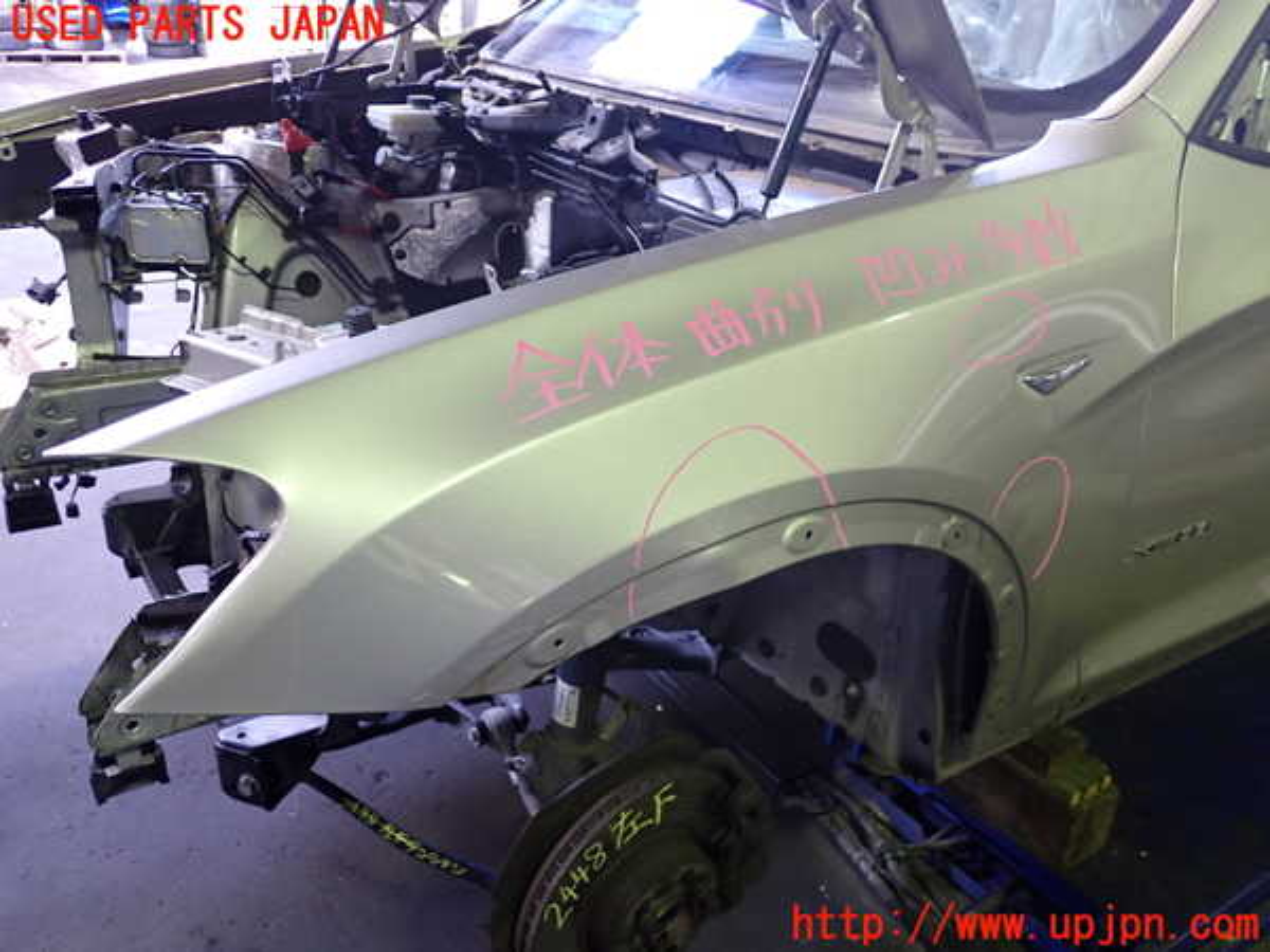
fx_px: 1101
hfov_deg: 60.0
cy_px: 476
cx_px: 635
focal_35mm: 30
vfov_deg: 46.8
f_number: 2.3
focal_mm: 5.4
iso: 320
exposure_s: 1/30
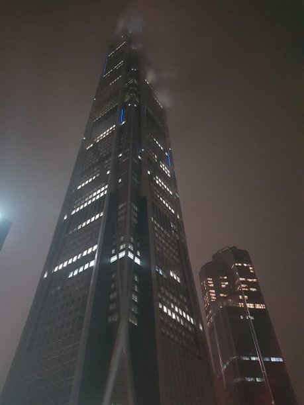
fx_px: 304
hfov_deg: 53.1
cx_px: 152
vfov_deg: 67.3
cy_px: 202
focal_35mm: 26
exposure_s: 1/10
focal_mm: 4.3
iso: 1250
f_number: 1.7
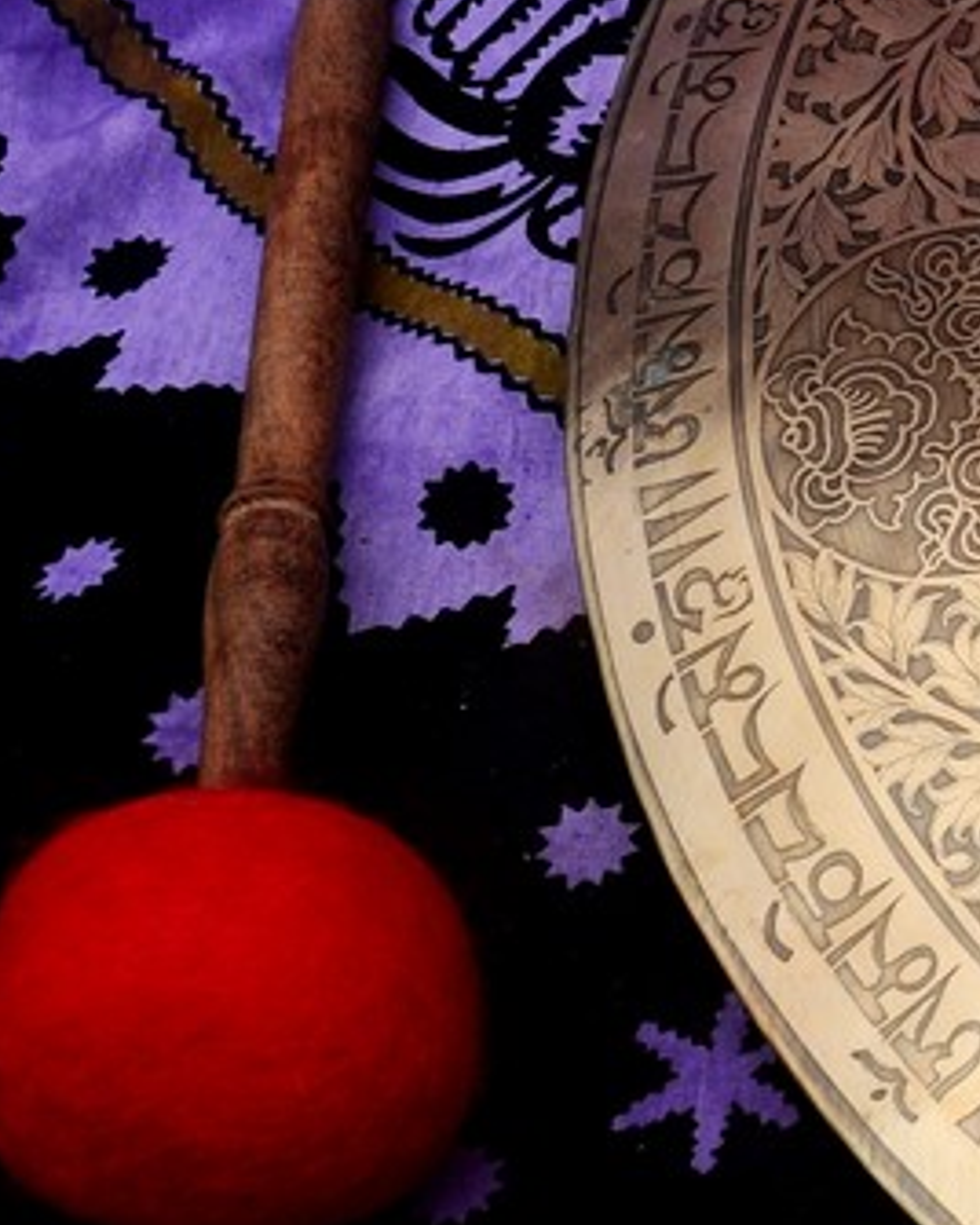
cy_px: 417
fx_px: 3662
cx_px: 1806
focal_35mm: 101
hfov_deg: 13.5
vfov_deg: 18.9
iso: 200
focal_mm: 20
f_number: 8
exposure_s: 1/100
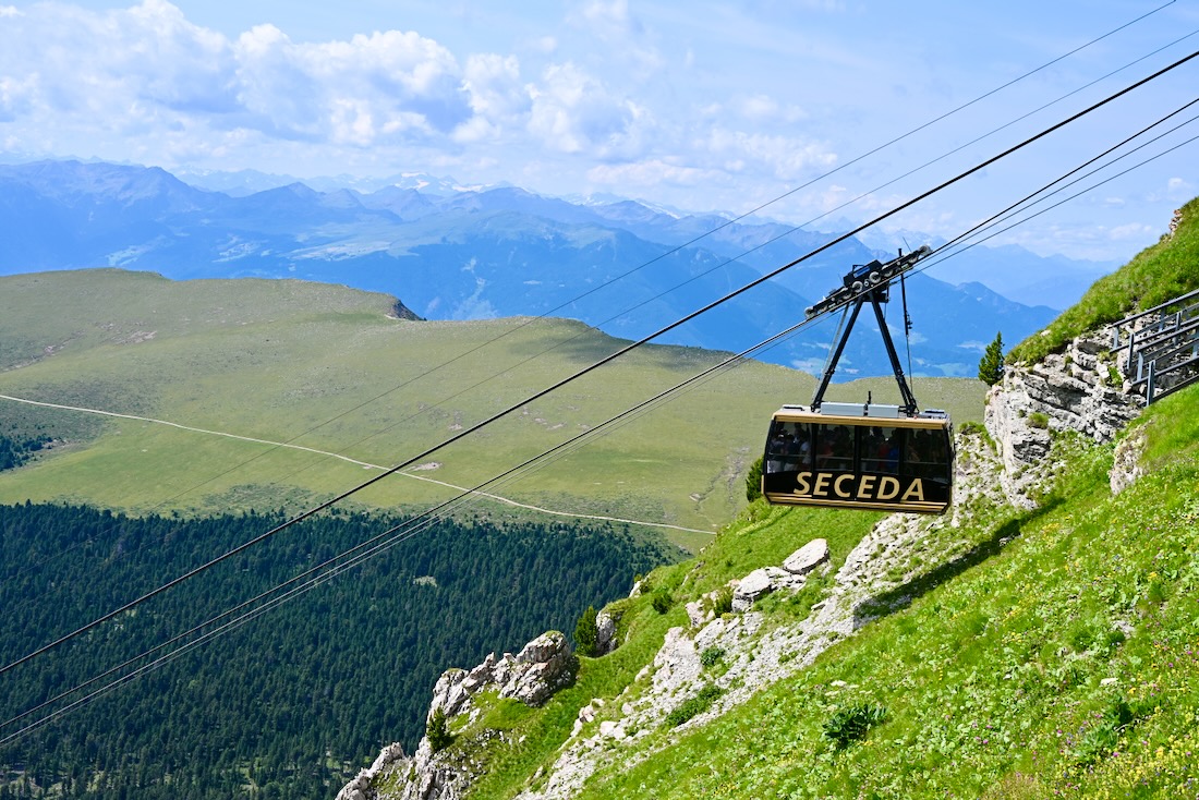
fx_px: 1832
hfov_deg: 36.2
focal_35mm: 55
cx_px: 600
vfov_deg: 24.6
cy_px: 400
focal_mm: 55
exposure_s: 1/250
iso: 200
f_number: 11
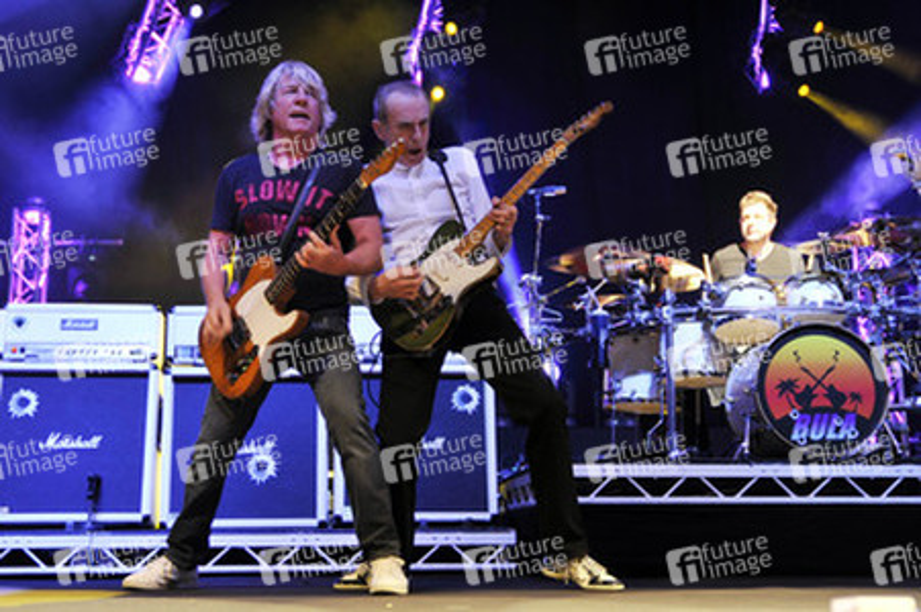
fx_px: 1074
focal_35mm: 42
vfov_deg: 31.8
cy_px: 306
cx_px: 460
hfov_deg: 46.4
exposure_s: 1/80
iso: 800
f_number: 3.5
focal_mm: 42
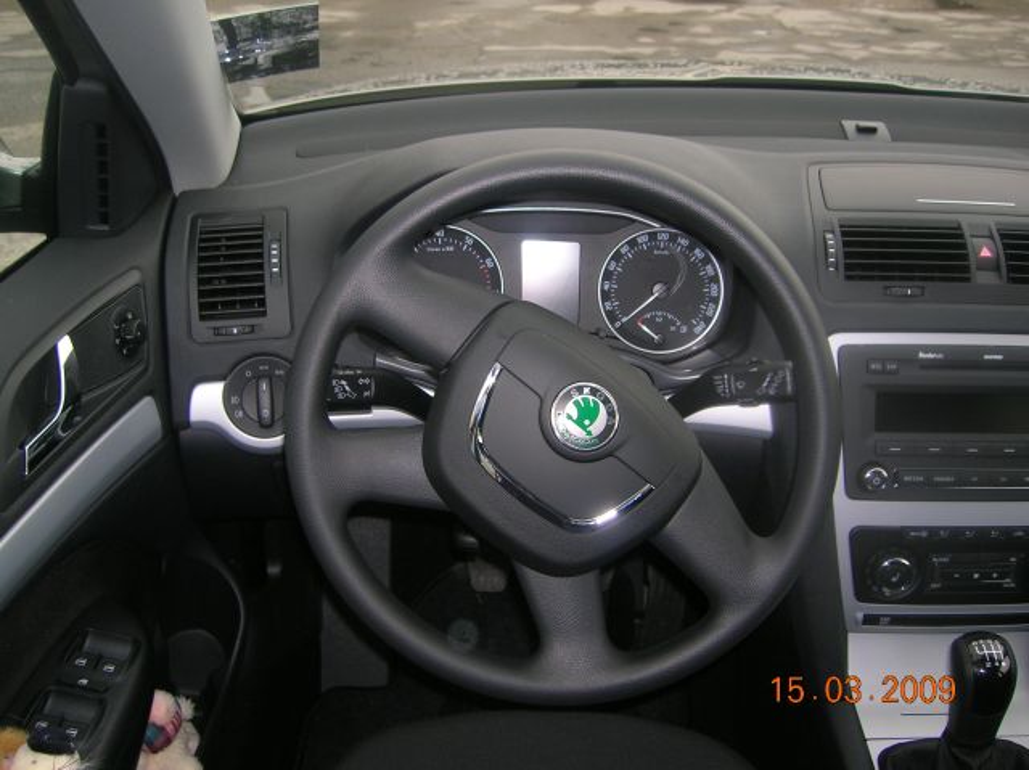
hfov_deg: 54.0
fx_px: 1010
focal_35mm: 34
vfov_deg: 41.7
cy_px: 385
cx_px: 514
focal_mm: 5.7
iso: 50
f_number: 2.9
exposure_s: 1/60.1
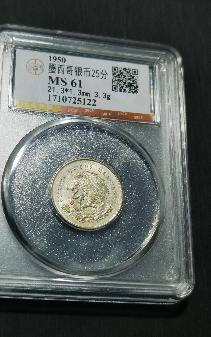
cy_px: 169
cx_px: 83
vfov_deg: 35.1
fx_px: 534
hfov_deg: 22.3
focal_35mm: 58
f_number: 1.9
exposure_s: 1/100
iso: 64
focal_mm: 6.67
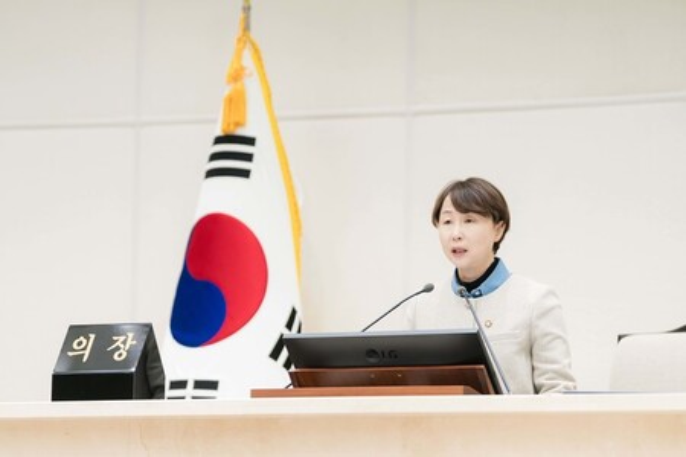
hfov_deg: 13.5
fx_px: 2896
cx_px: 343
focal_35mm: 152
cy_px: 228
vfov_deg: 9.0
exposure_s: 1/250
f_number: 2.8
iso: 3200
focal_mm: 152
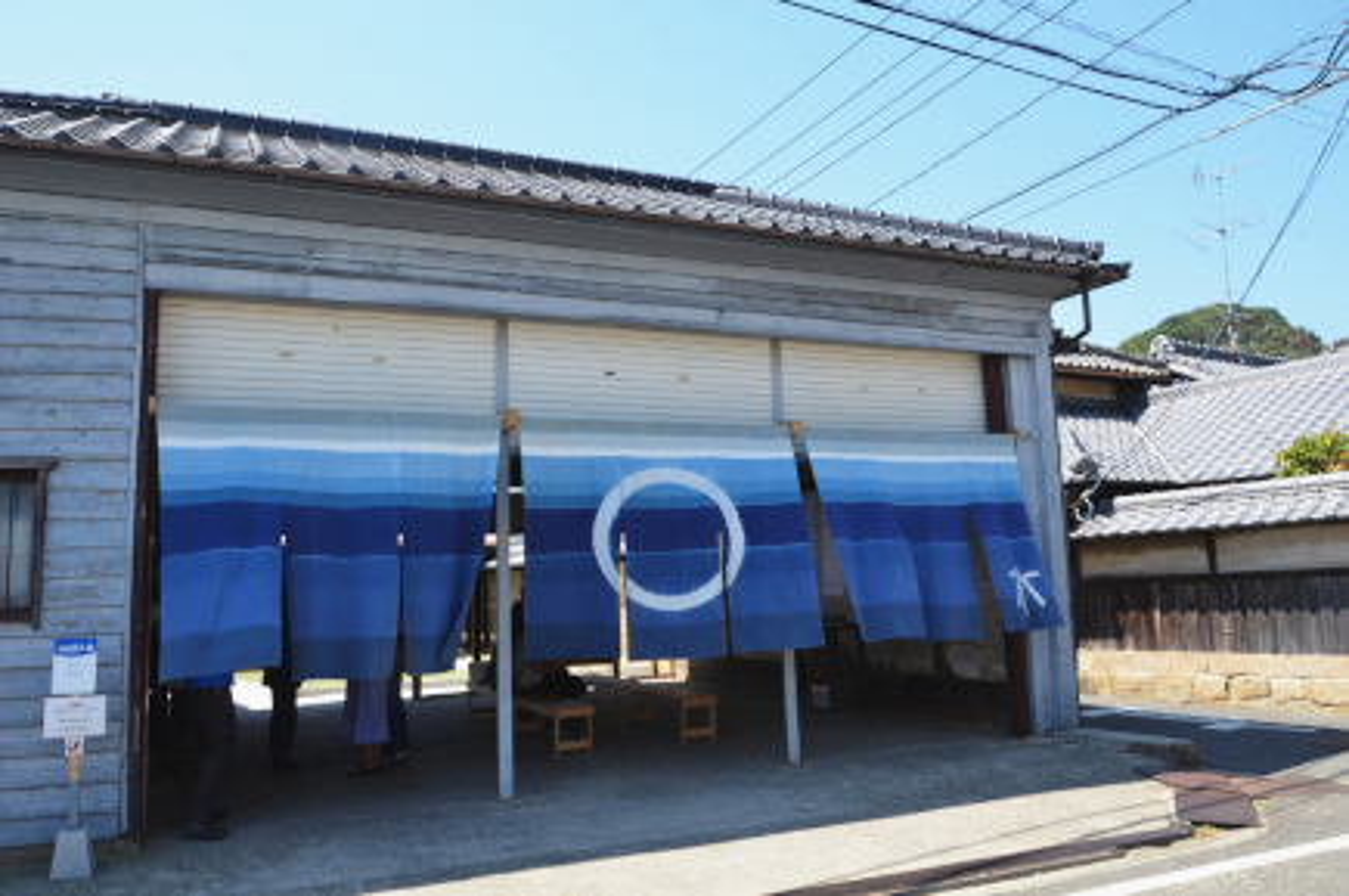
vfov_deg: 47.8
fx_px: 1011
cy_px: 448
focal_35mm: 27
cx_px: 674
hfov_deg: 67.4
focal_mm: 18
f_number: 11
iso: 800
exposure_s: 1/500
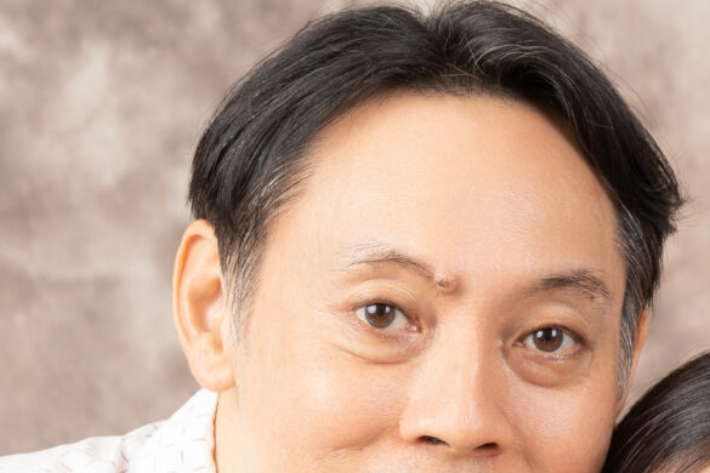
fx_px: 5936
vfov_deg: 4.5
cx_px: 999
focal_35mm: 301
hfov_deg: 6.8
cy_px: 681
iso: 160
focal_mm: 86
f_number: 8
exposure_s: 1/125
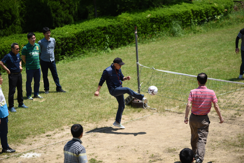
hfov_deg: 15.8
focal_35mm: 130
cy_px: 82
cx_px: 122
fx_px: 881
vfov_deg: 10.5
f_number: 2.8
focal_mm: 130
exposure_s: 1/1600
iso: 100
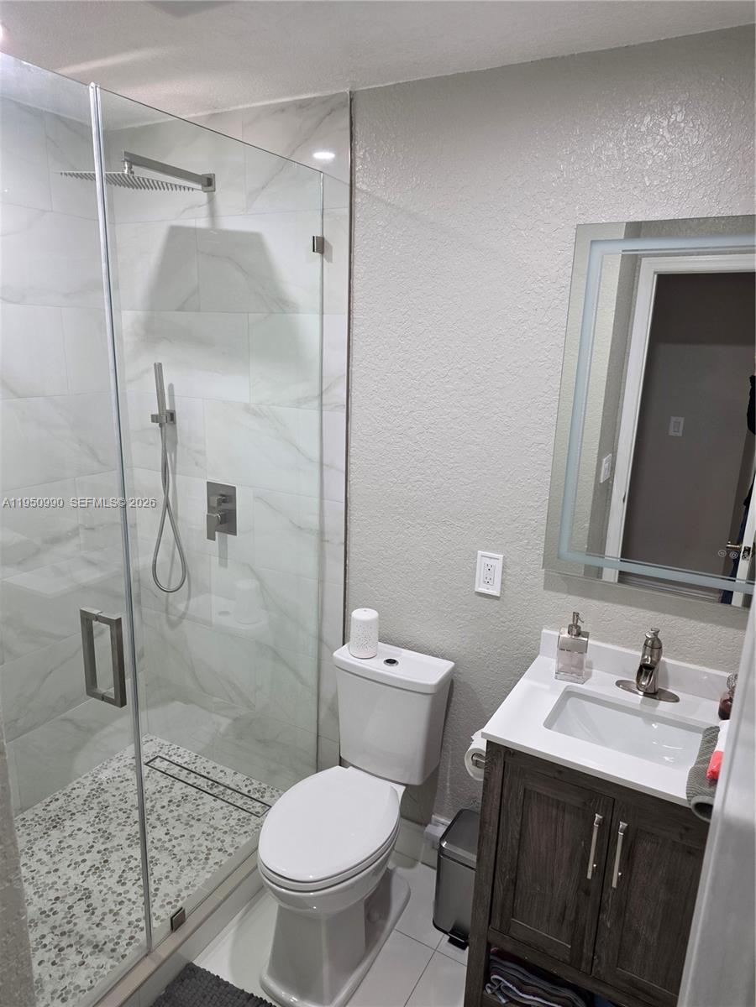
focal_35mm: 23
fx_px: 670
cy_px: 504
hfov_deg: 58.9
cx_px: 378
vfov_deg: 73.9
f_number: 1.7
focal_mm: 6.25
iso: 320
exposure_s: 1/120
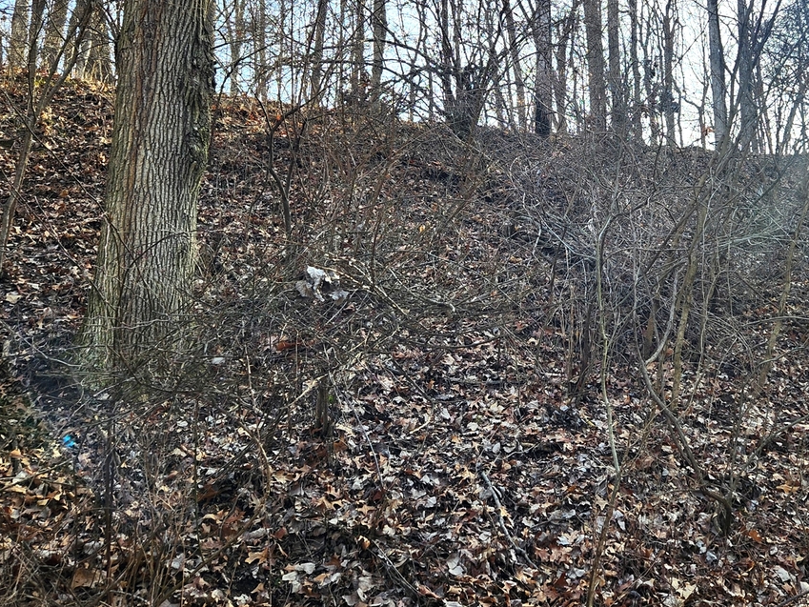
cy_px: 145
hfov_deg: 47.4
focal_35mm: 39
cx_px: 512
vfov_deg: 35.9
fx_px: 912
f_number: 1.8
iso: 20
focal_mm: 5.4
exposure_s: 1/654
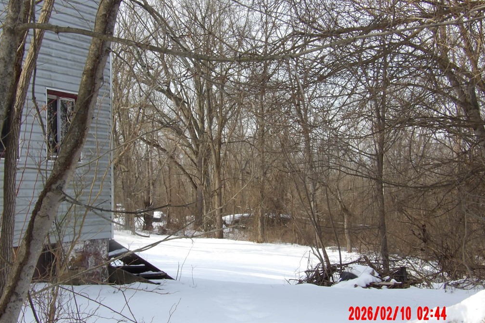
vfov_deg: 18.0
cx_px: 243
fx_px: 1024
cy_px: 170
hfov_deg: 26.6
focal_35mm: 76
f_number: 7.1
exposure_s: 1/122
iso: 100
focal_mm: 13
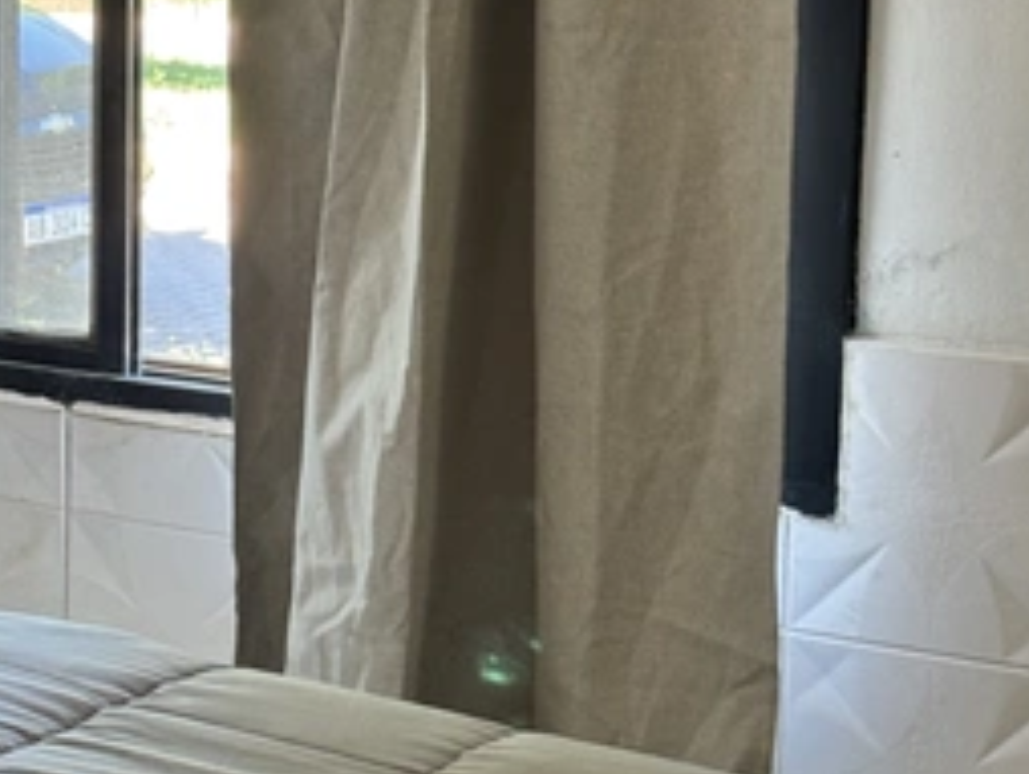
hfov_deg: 23.1
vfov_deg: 17.8
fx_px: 2470
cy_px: 385
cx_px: 154
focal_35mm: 83
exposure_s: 1/60
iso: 125
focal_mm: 6.76
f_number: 1.78
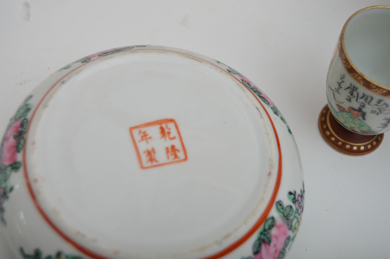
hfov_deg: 33.4
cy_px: 130
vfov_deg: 22.6
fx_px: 649
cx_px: 195
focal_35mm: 60
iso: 200
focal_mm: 40
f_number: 5
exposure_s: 1/200
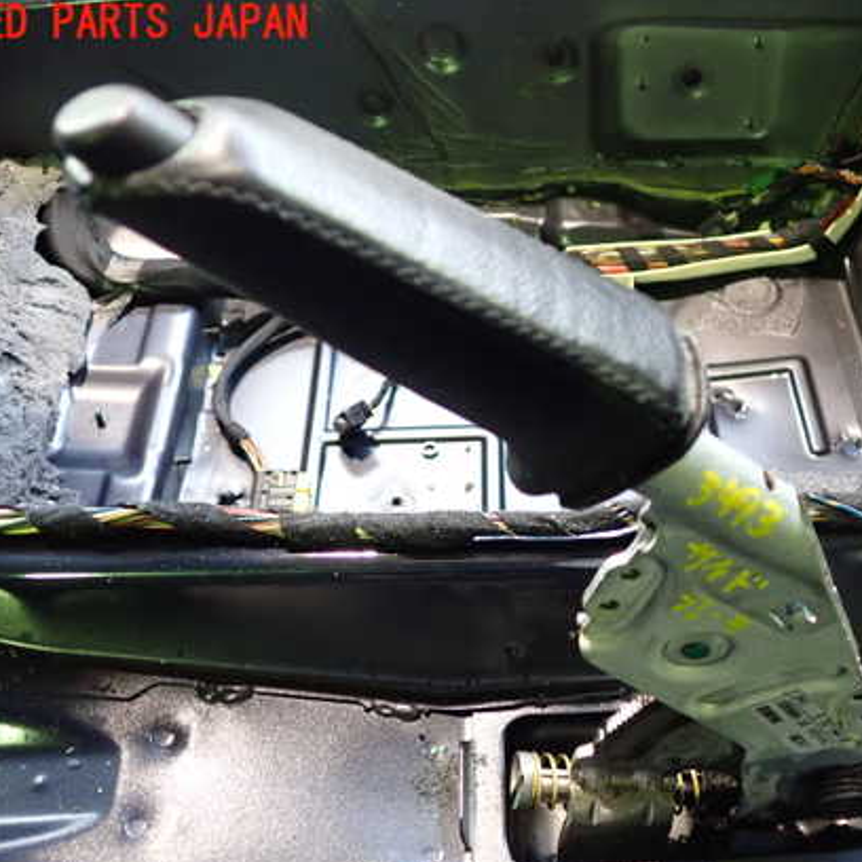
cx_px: 558
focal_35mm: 39
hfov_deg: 42.4
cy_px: 473
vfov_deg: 42.8
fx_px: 1099
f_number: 2.3
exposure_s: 1/30
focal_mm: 5.4
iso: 800
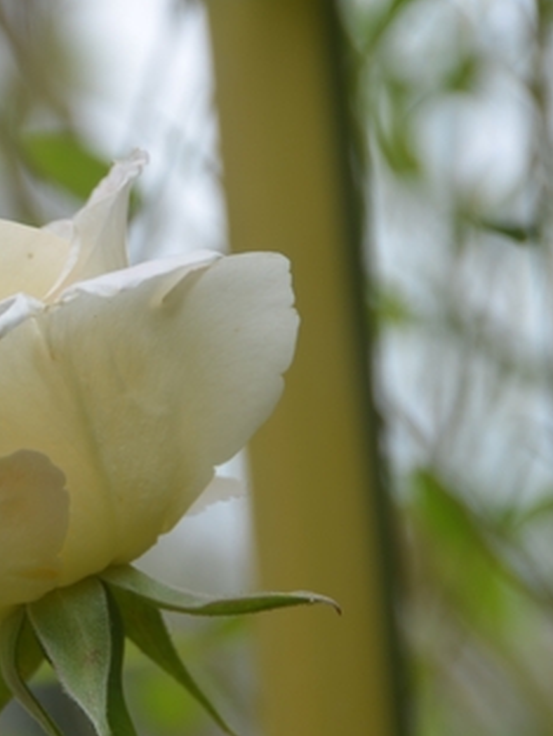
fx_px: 11750
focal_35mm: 552
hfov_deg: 2.7
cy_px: 403
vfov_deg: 3.6
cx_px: -31
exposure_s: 1/125
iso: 100
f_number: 8
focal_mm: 200
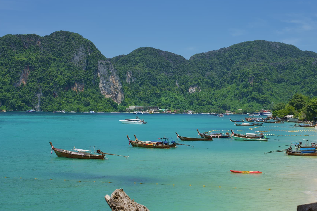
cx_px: 180
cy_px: 106
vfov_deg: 23.8
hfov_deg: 35.0
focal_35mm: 57
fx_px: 502
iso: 100
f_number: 11
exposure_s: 1/200
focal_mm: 49
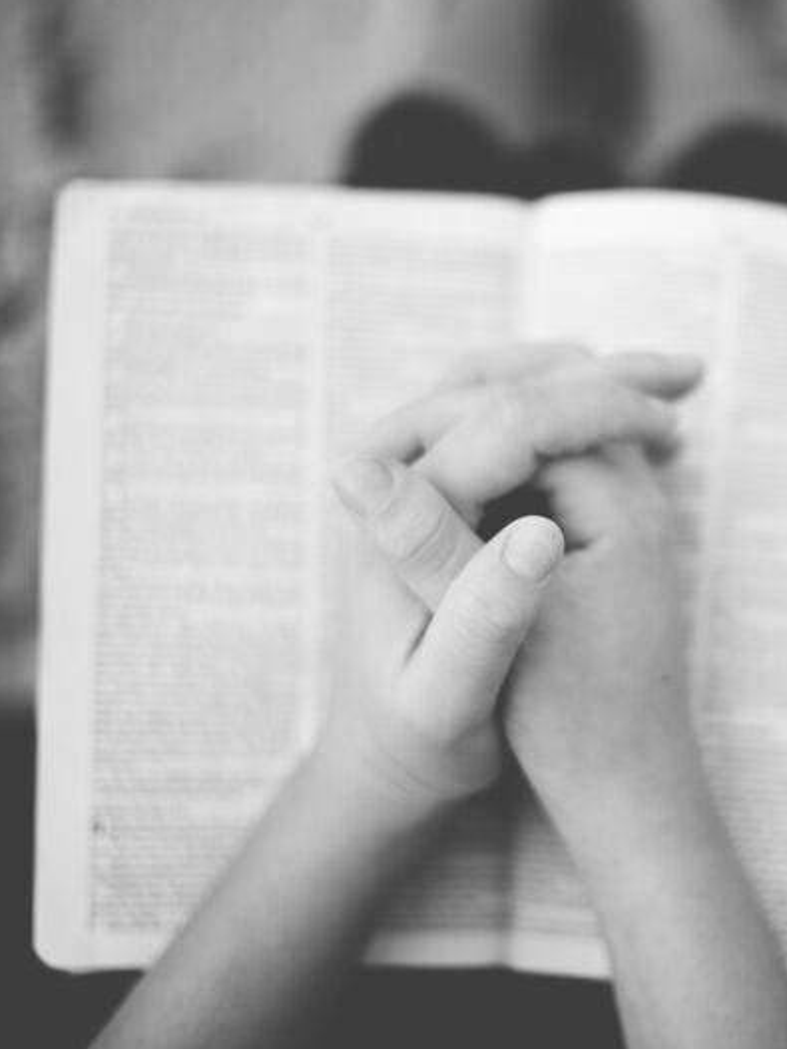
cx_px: 630
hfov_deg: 19.9
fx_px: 2214
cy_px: 520
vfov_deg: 26.7
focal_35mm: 73
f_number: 1.4
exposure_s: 1/2000
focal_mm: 50
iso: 50
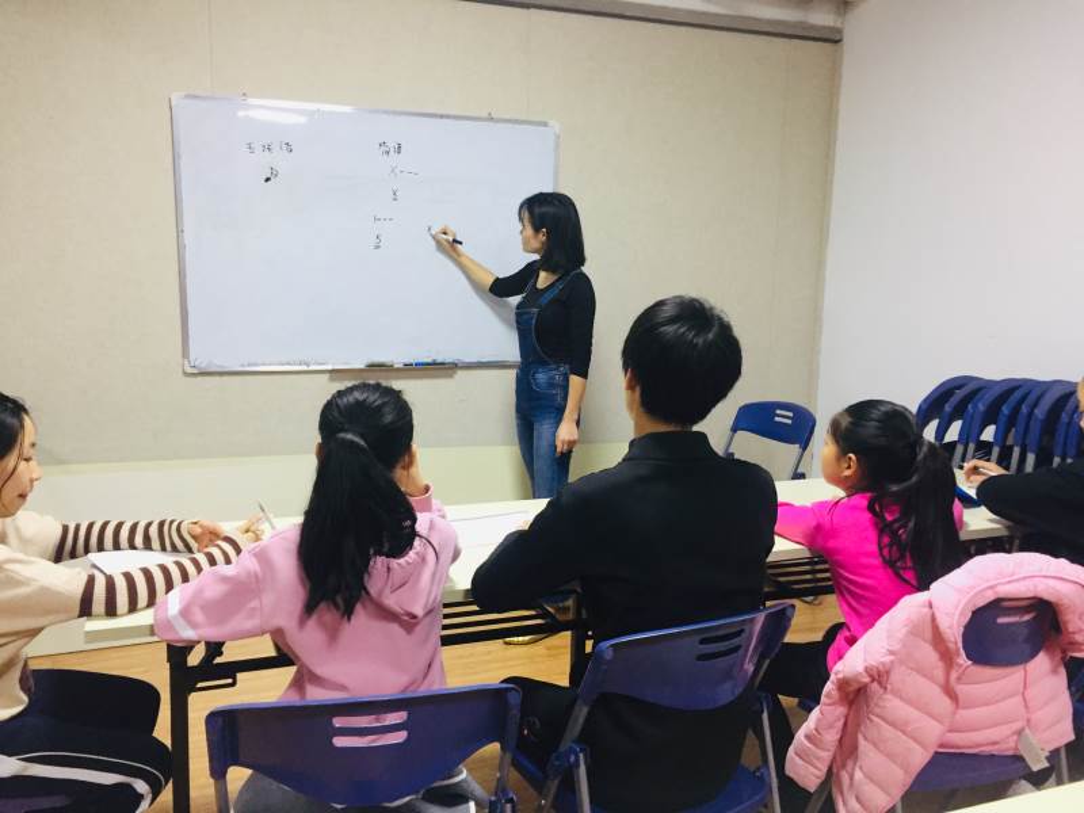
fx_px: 908
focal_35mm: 29
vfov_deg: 48.2
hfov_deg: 61.7
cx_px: 542
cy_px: 406
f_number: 2.2
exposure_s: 1/33
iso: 160
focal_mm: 4.15
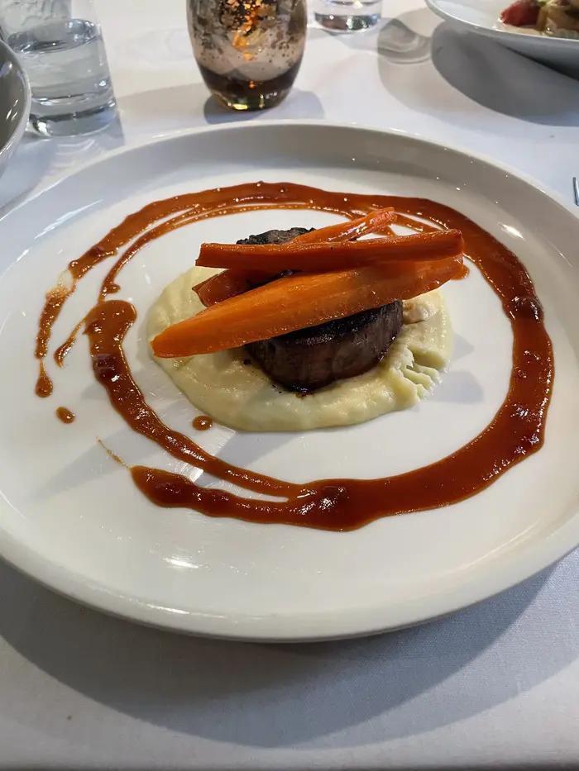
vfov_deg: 67.3
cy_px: 386
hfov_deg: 53.1
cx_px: 290
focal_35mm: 26
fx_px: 580
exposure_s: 1/60
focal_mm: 4.2
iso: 200
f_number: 1.6
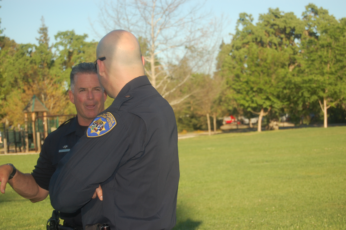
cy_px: 115
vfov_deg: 17.5
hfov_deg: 26.0
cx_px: 173
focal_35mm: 78
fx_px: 749
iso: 250
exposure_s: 1/500
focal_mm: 52
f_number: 5.6
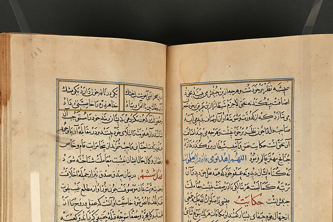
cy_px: 173
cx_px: 183
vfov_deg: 13.8
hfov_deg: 20.6
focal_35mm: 99
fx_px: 916
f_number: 13
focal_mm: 57
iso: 250
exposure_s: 1/30
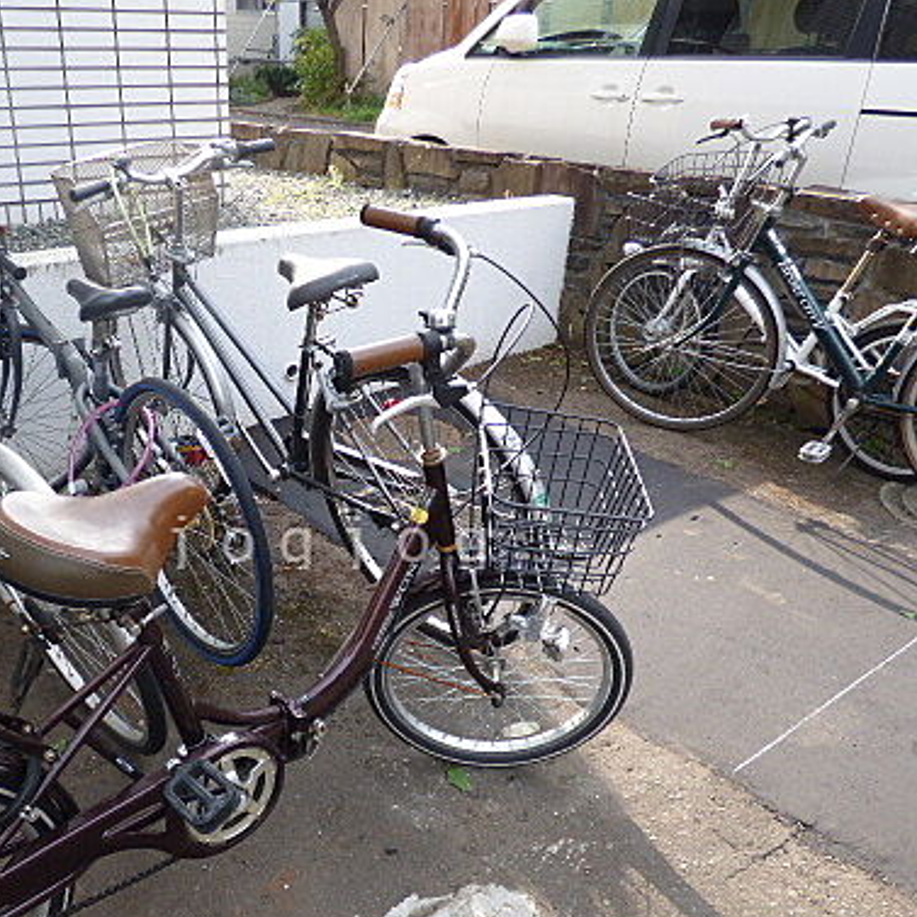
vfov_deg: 53.7
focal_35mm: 30
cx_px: 333
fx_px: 899
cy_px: 540
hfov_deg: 53.3
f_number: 2.8
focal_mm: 3.58
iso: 100
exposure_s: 1/250
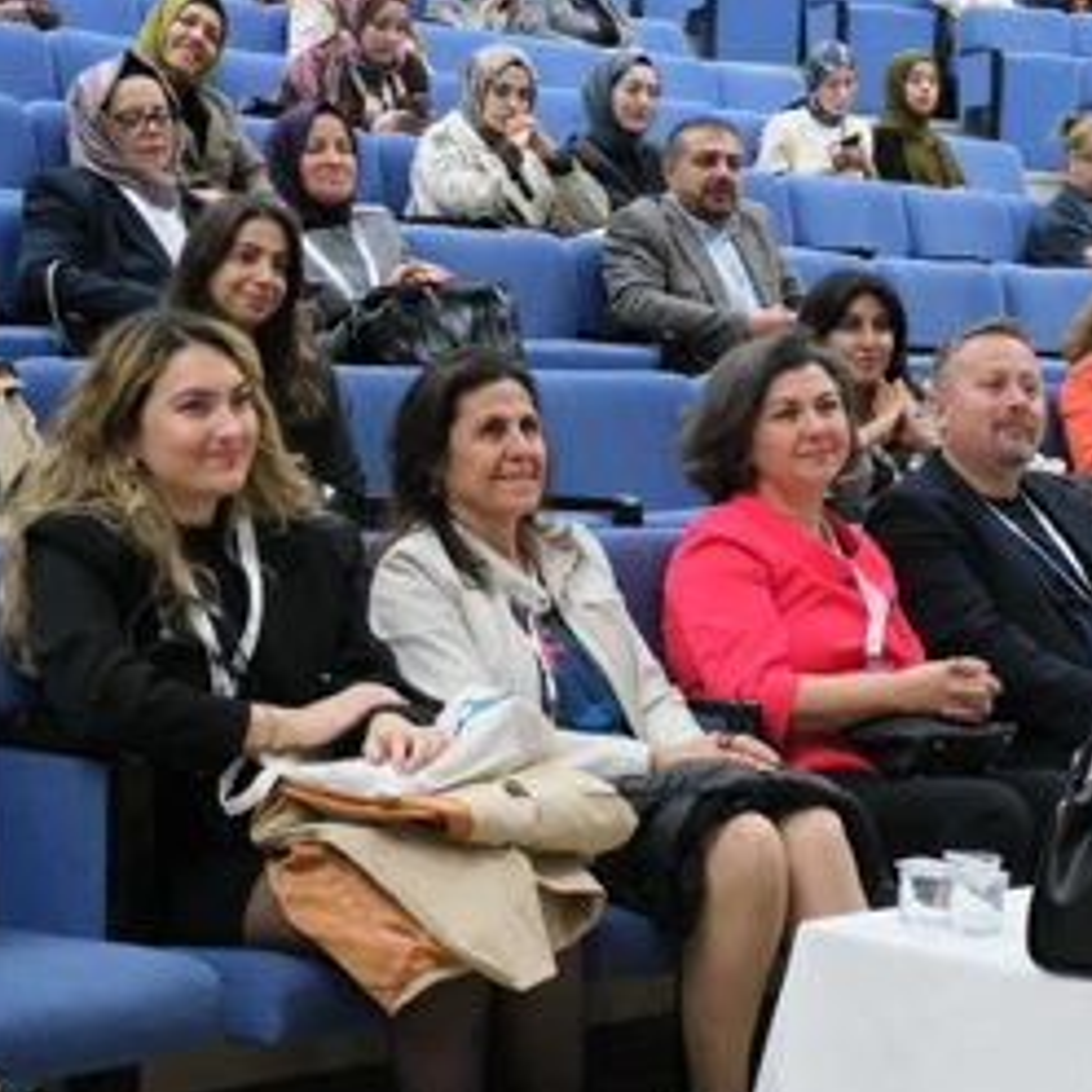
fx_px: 3176
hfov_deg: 19.4
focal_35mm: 89
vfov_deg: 19.5
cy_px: 641
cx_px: 735
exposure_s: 1/27
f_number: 5.6
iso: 6400
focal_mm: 39.6
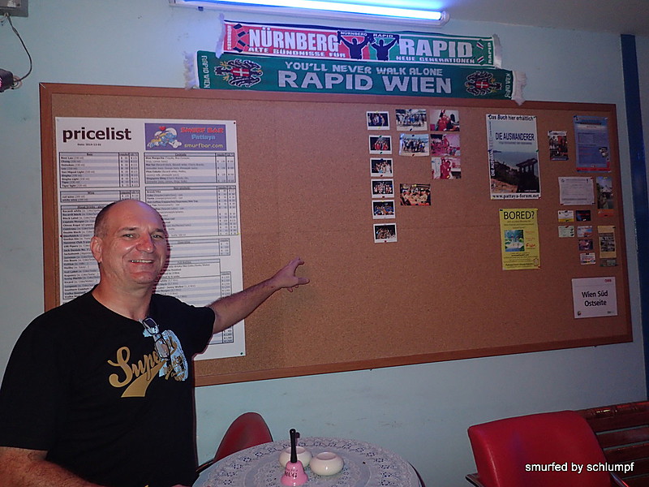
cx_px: 324
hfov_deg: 69.4
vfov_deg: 54.9
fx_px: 469
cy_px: 244
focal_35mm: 25
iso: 320
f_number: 2
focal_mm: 4.5
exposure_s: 1/30
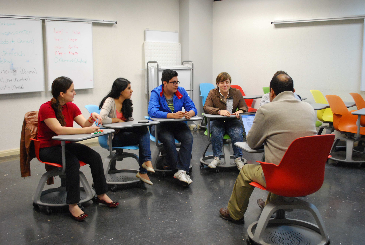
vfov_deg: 32.0
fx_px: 426
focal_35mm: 42
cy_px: 122
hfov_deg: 46.3
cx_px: 182
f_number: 4.5
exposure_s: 1/30
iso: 1400
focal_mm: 28
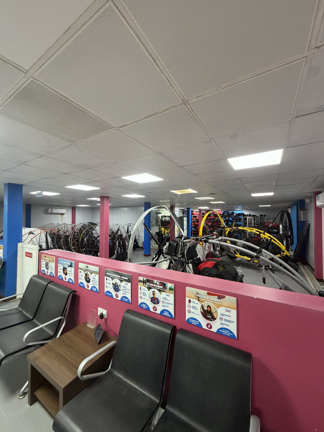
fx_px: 175
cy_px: 216
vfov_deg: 102.1
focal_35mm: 14
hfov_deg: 85.7
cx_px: 162
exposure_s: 1/85
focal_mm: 2.22
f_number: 2.2
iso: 320
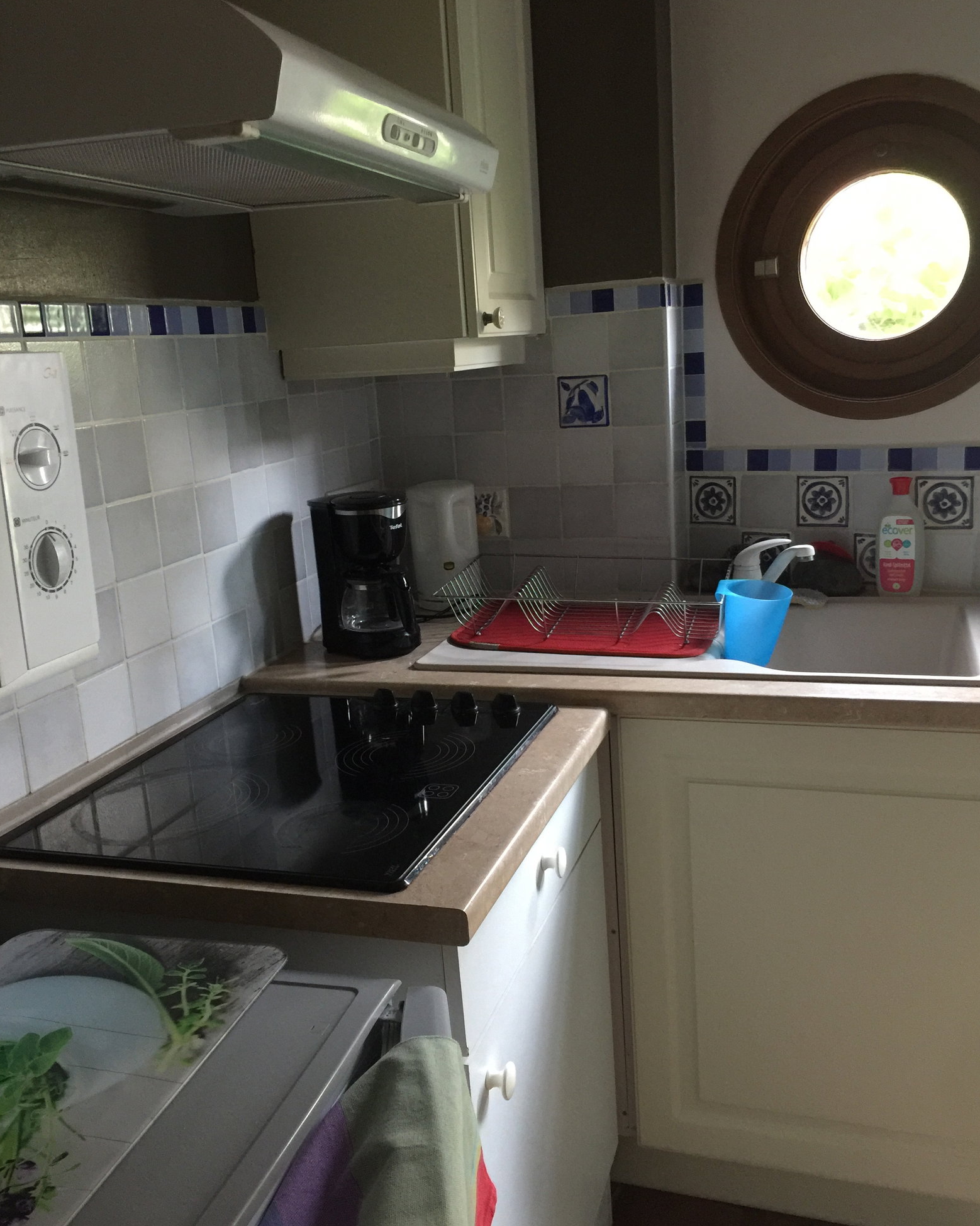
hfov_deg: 47.1
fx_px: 1124
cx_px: 489
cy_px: 598
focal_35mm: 31
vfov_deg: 57.2
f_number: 2.2
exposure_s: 1/15
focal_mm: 4.15
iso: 160
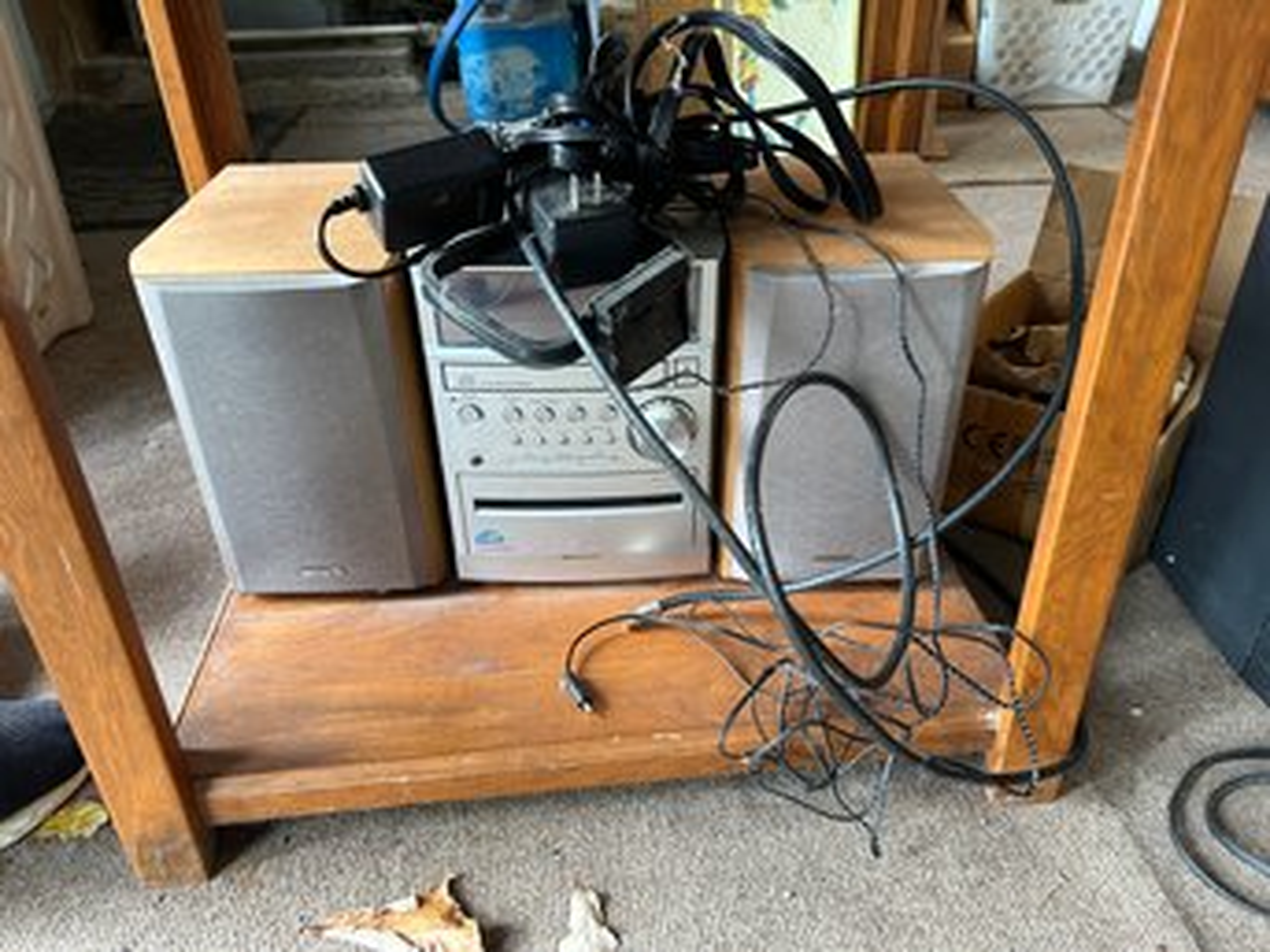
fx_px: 954
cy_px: 476
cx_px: 635
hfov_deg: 67.3
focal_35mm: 26
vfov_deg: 53.0
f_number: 1.5
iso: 250
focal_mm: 5.7
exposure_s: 1/60
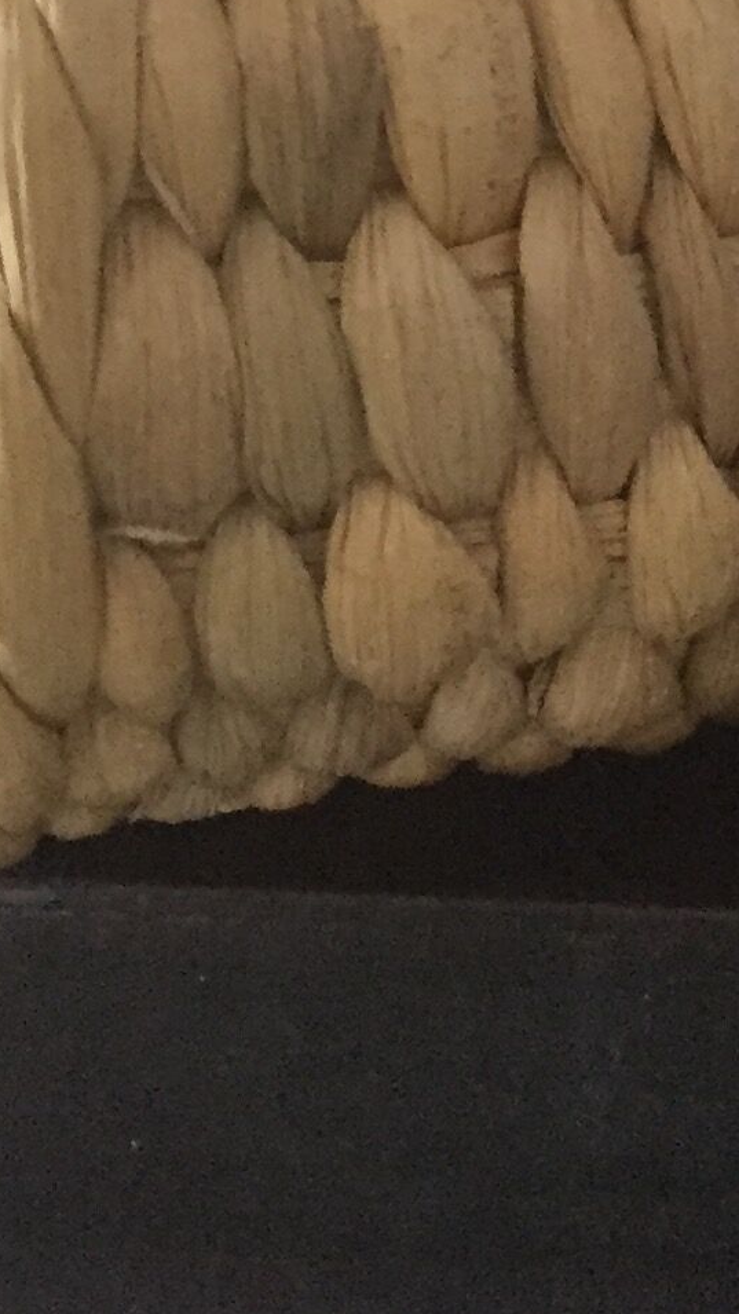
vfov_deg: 18.4
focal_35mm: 108
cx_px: 907
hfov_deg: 11.0
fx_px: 3763
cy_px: -392
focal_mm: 4.15
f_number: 2.2
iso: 320
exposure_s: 1/33
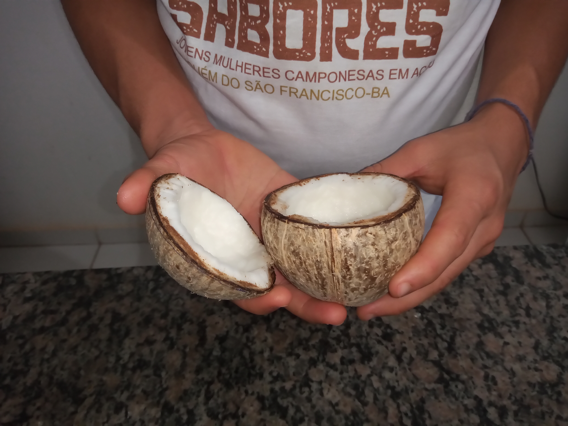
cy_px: 213
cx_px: 284
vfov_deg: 66.0
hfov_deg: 81.7
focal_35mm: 20
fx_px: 328
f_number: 2
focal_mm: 3.54
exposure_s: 1/24
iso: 438
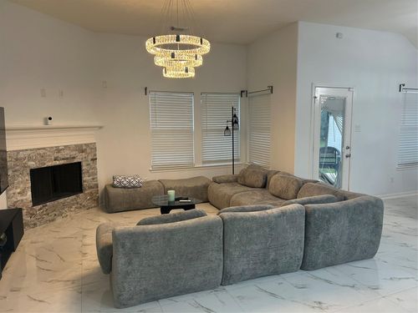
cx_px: 209
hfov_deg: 67.3
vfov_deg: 53.1
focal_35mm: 26
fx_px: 314
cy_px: 156
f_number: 1.5
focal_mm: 5.7
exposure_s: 1/120
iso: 125
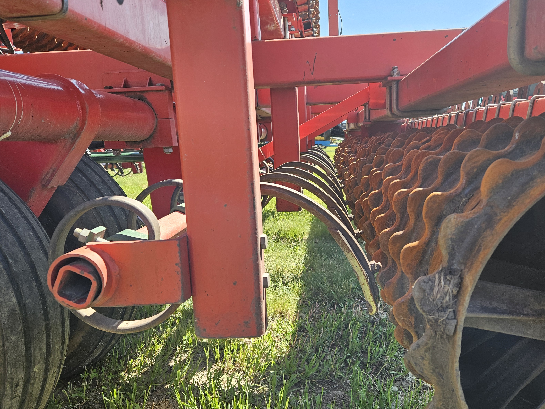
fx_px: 457
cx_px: 298
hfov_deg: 61.5
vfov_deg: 48.2
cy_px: 209
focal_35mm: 29
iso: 32
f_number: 1.8
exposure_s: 1/531
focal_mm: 5.4
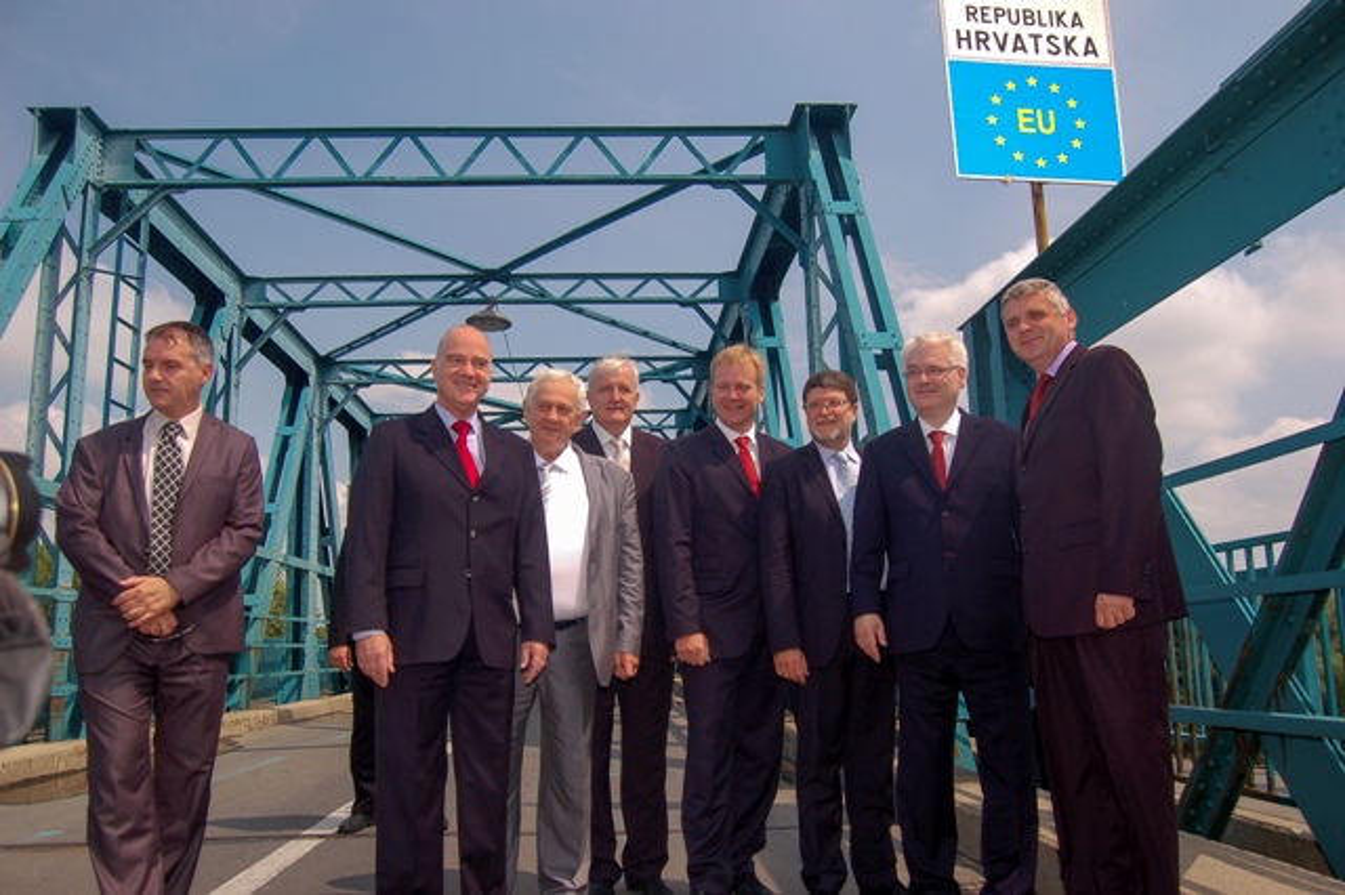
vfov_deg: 47.9
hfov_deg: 67.4
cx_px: 672
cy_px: 448
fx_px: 1008
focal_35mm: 27
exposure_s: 1/500
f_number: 4.5
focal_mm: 18
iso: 200
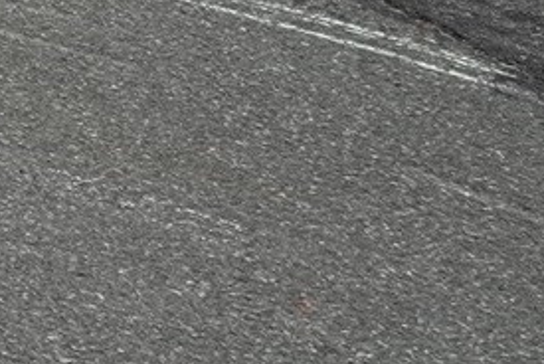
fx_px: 2254
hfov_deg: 9.6
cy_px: -843
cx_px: -1230
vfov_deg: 7.7
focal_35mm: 149
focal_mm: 20
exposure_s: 1/400
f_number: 7.1
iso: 800
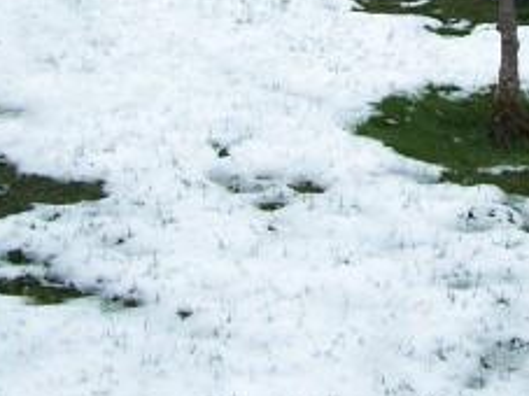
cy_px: -149
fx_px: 1634
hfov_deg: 18.3
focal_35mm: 107
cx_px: 398
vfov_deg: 13.2
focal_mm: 6.3
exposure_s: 1/1000
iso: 80
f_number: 2.8
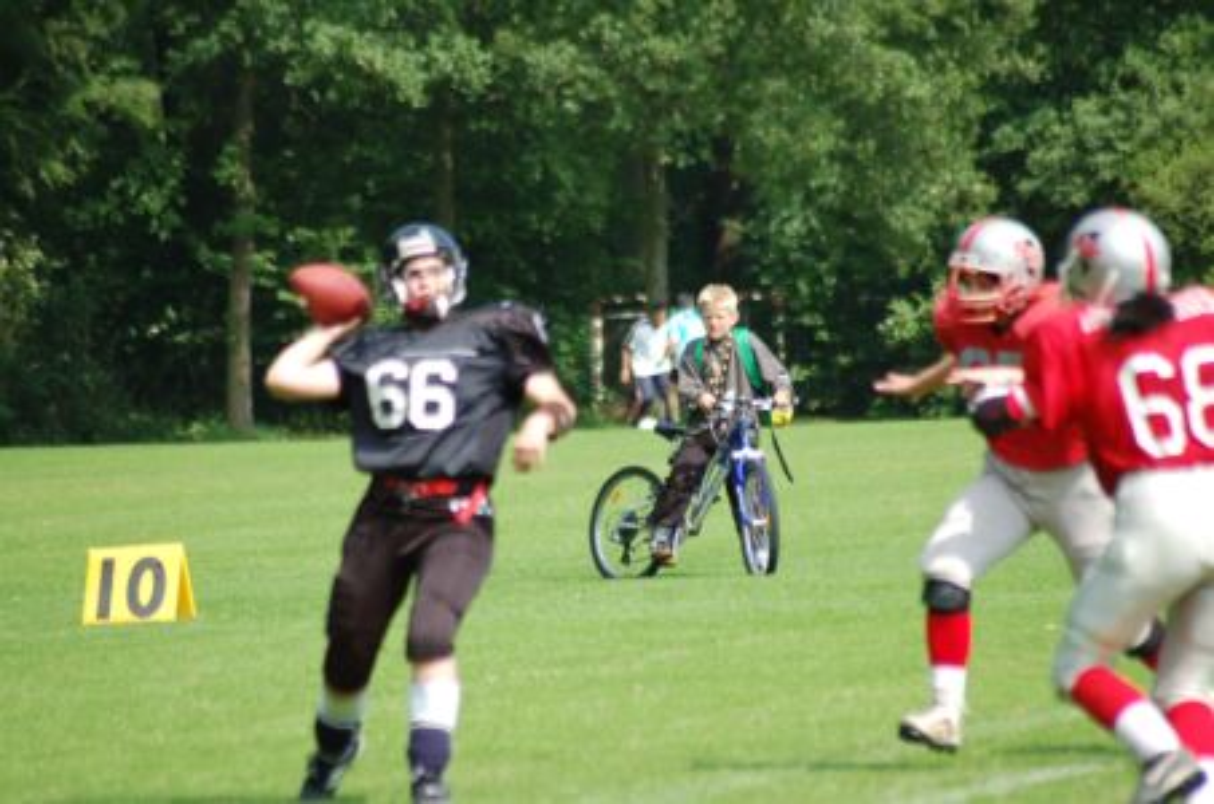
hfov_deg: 5.7
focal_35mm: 360
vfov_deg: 3.8
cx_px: 607
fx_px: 12114
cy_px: 402
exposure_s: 1/1000
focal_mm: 240
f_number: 5.3
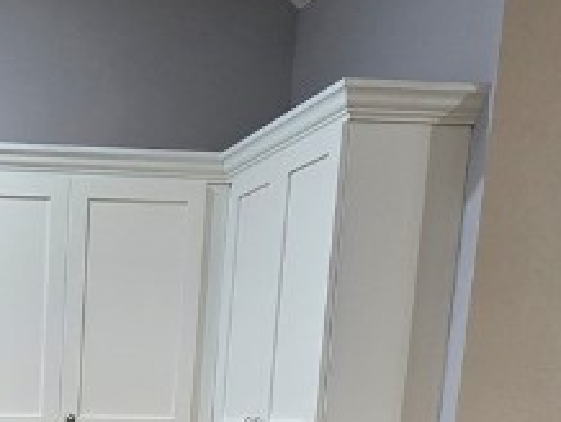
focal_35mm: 61
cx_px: -113
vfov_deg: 20.6
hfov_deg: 27.7
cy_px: 633
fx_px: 990
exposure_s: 1/60
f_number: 2.2
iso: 160
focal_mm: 2.2
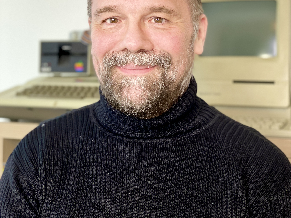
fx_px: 588
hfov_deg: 27.8
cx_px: 145
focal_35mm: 70
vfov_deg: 20.7
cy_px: 31
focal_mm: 6
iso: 125
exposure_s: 1/33
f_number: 2
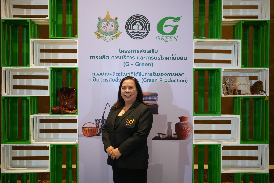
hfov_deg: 47.4
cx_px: 137
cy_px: 92
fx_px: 312
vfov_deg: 32.6
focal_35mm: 41
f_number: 4.5
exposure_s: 1/160
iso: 6400
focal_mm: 41
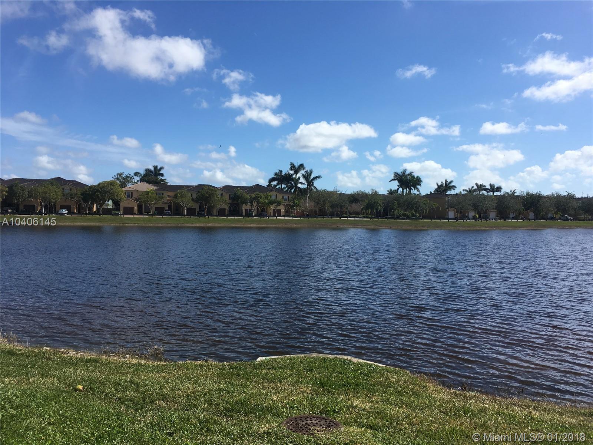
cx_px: 296
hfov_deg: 61.7
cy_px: 222
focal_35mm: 29
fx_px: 497
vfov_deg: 48.2
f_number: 2.2
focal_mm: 4.15
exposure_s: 1/1832
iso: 25
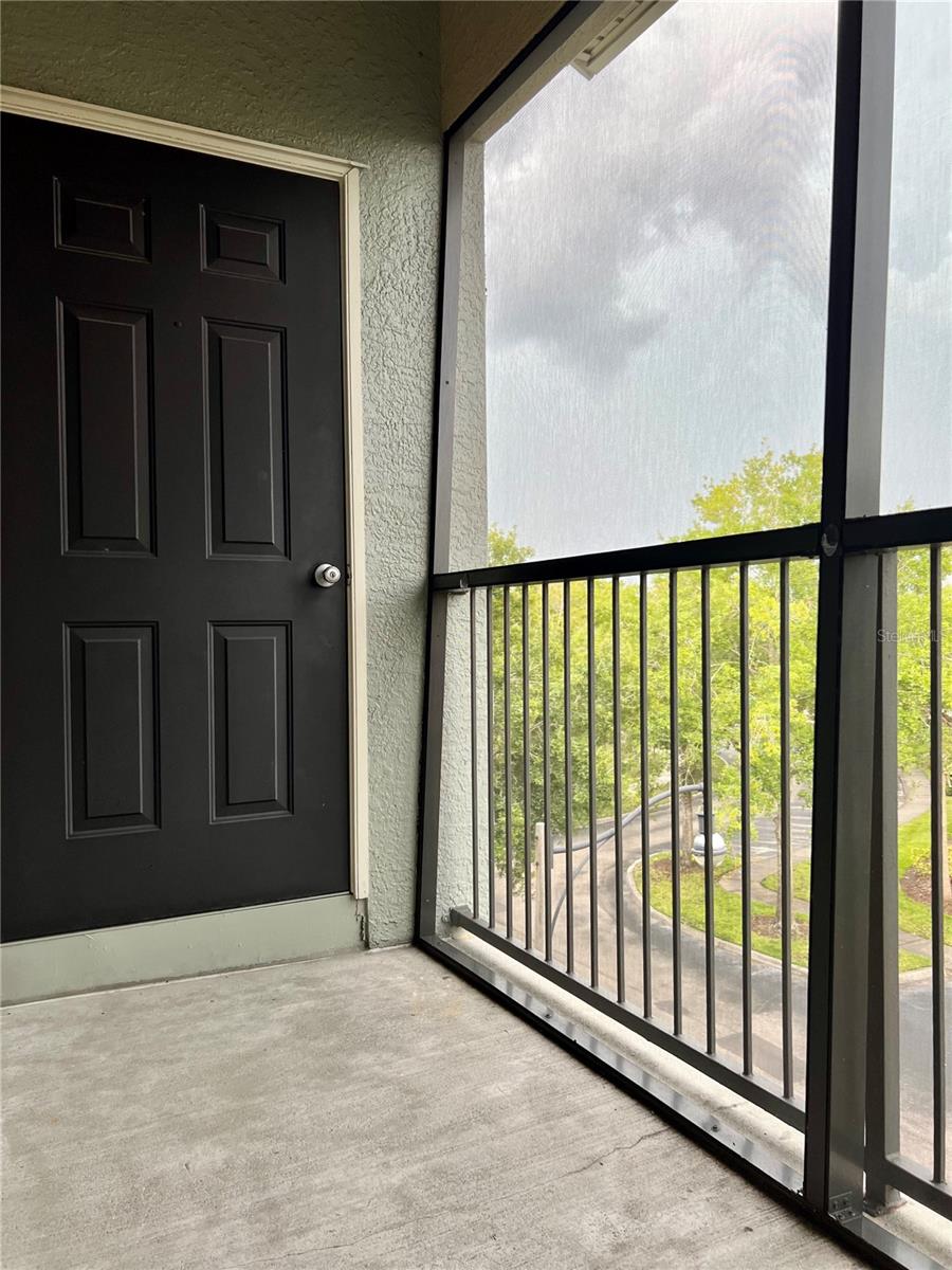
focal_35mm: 26
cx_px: 476
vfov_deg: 67.3
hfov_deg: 53.1
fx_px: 953
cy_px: 635
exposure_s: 1/121
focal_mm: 5.7
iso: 80
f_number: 1.5
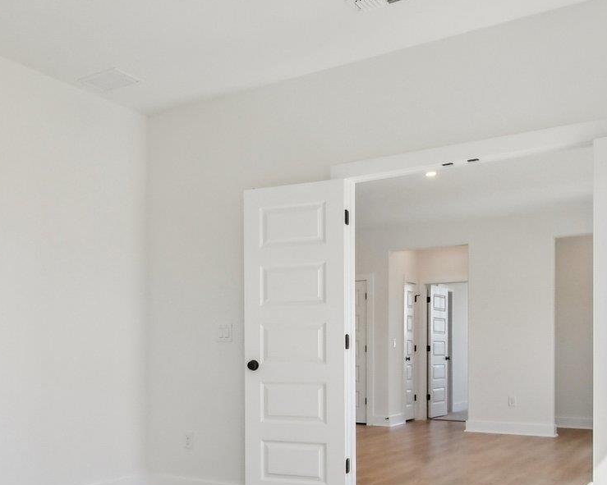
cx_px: 94
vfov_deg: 38.0
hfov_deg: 43.8
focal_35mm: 39
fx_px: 701
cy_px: 307
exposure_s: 1/200
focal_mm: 10
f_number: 8
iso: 400
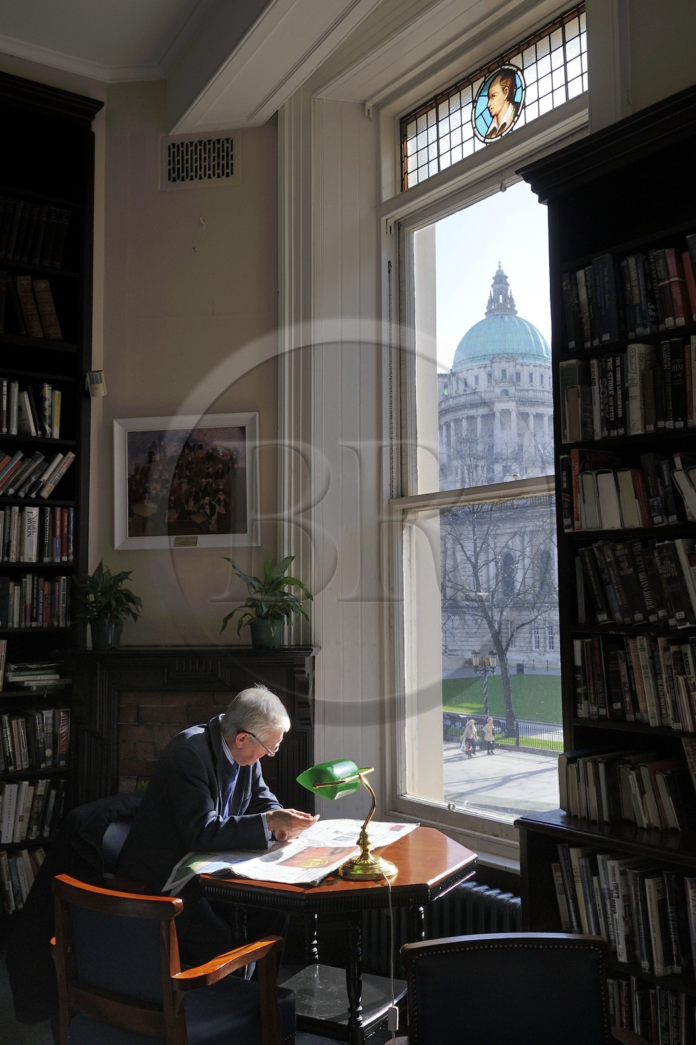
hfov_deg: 41.1
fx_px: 928
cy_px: 522
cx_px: 348
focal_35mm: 32
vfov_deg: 58.7
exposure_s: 1/160
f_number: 9
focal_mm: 32
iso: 400
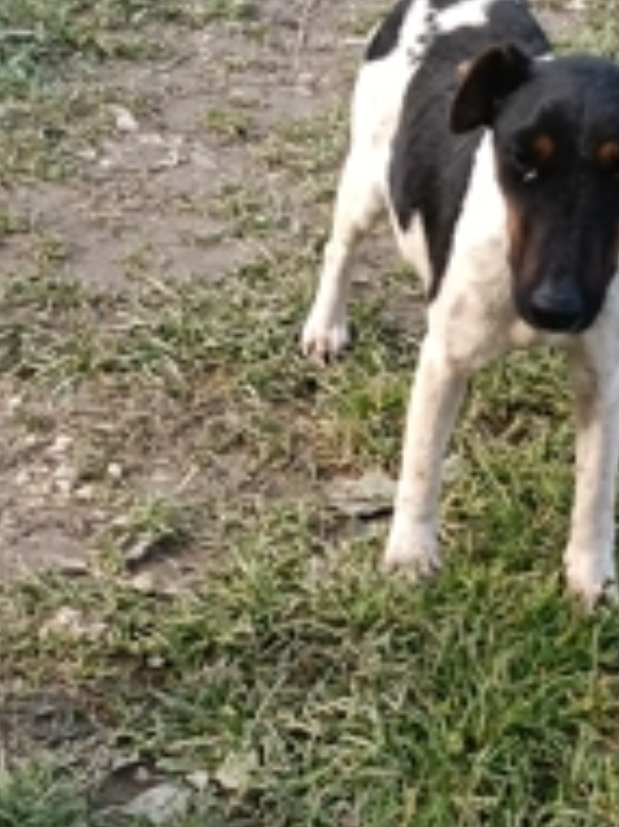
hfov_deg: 16.7
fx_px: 2100
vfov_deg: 22.2
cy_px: 537
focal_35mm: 88
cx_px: 442
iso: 50
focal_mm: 3.98
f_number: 1.8
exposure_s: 1/100
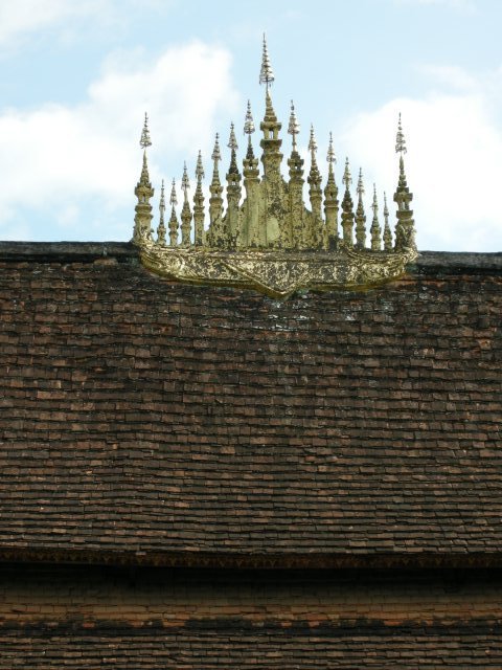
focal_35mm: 126
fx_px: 2436
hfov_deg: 11.8
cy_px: 335
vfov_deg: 15.6
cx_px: 251
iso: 64
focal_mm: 26.3
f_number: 5.3
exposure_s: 1/220
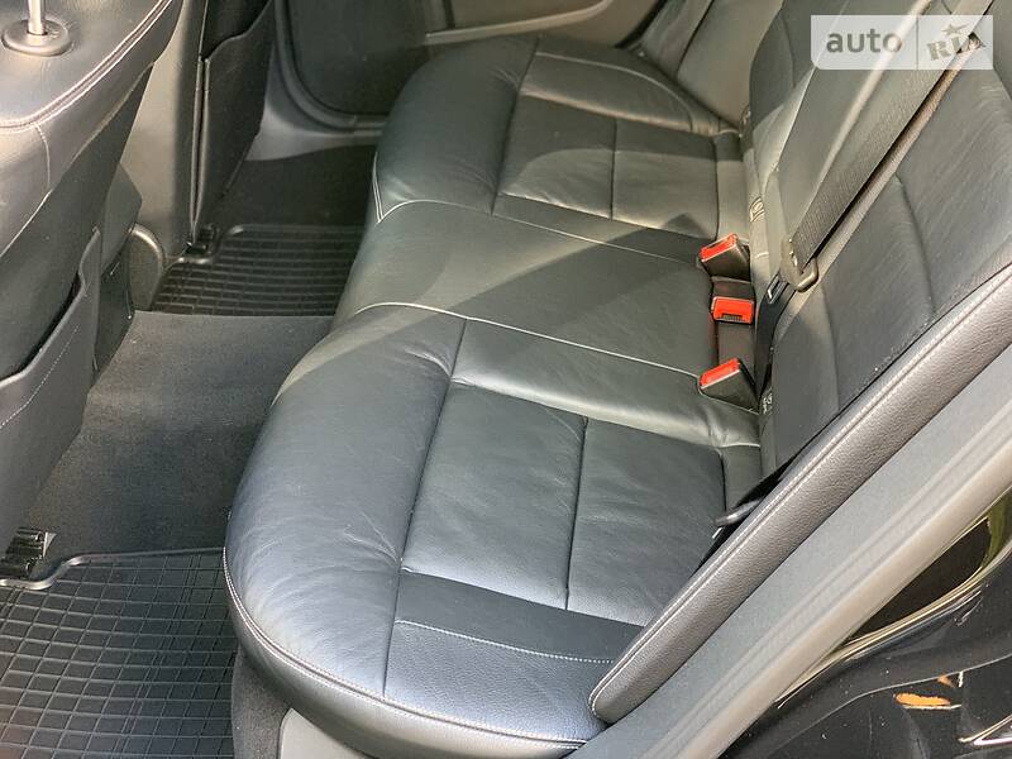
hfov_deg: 36.8
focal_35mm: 52
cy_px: 380
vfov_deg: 28.0
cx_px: 506
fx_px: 1520
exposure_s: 1/60
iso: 250
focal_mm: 6
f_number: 2.4
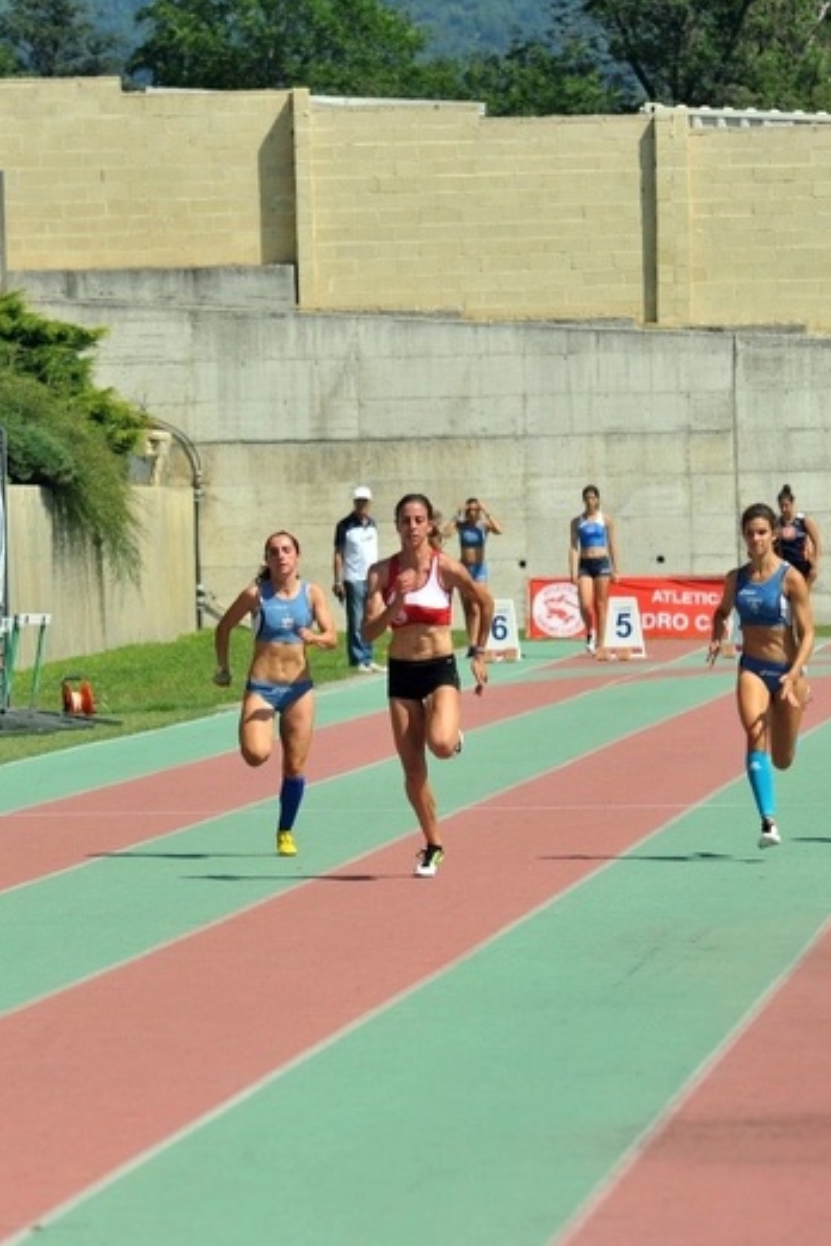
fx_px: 11010
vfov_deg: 6.5
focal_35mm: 318
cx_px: 435
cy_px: 625
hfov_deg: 4.3
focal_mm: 210
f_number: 8
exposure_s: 1/1000
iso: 320
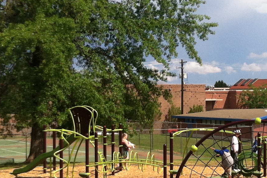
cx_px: 194
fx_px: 808
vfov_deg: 12.6
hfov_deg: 18.7
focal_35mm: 109
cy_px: 114
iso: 80
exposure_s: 1/1667
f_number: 2.8
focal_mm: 3.85
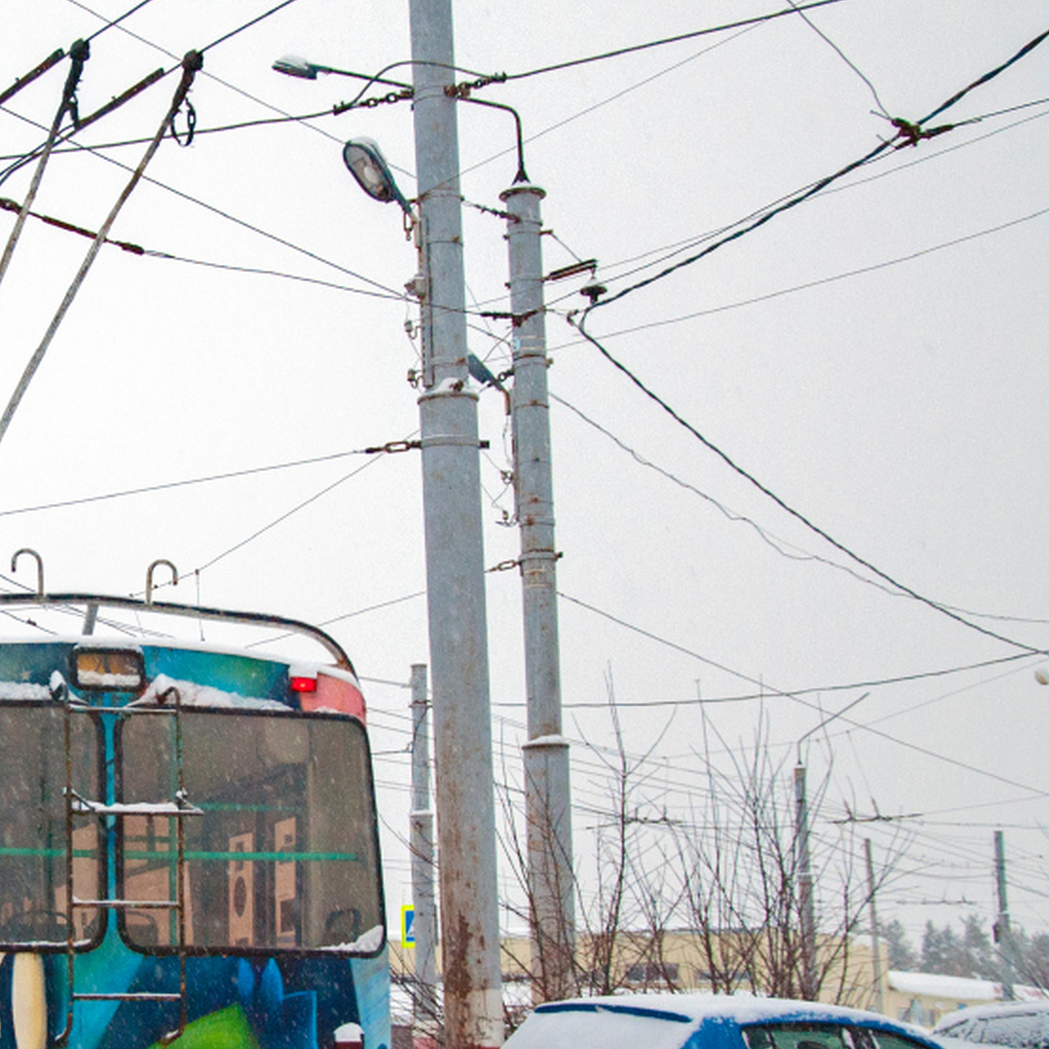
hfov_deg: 23.2
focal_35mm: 72
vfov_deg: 23.9
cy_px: 656
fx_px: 2469
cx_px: 51
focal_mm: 24
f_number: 3.8
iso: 200
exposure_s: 1/200
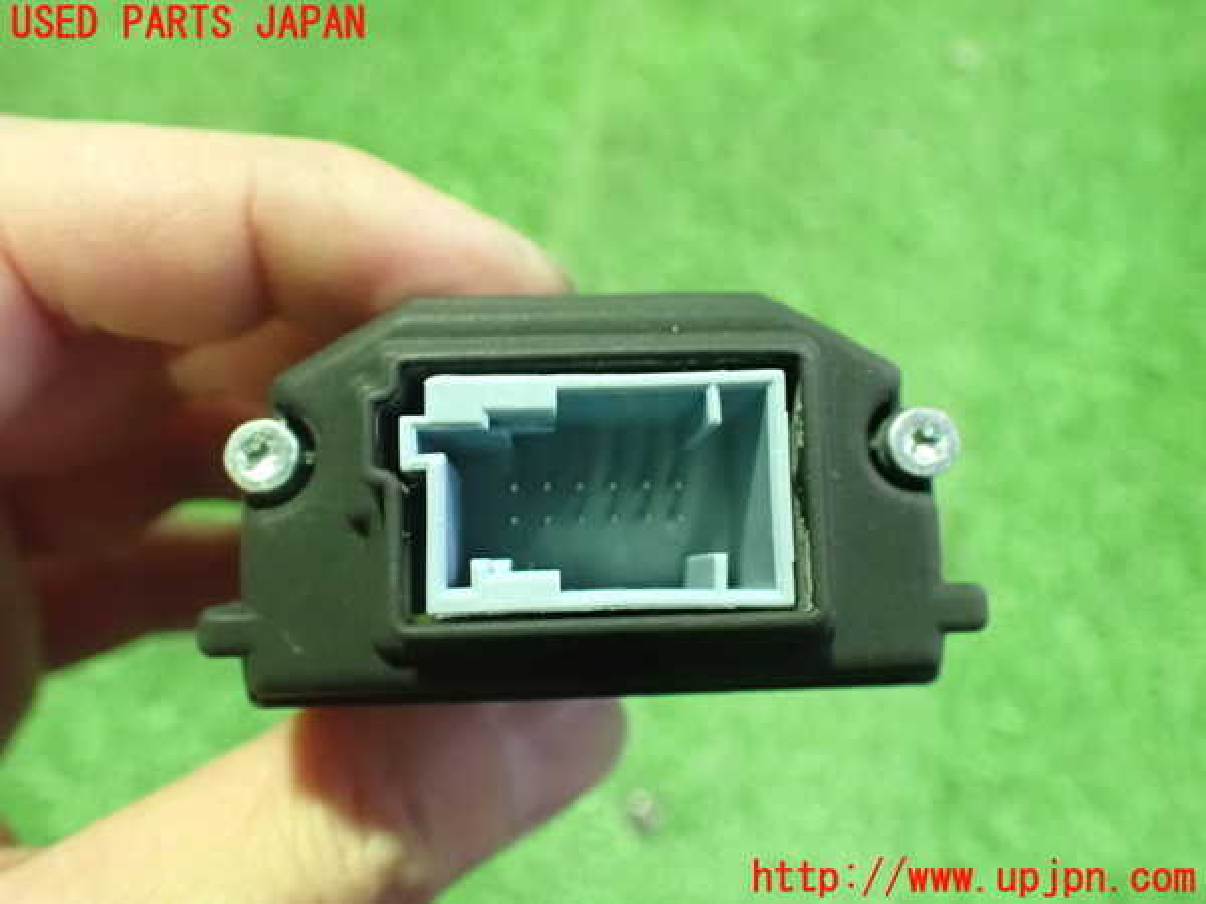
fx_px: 1045
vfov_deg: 46.8
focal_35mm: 30
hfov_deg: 60.0
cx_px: 603
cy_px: 452
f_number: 2.3
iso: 1600
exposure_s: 1/30
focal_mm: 5.4
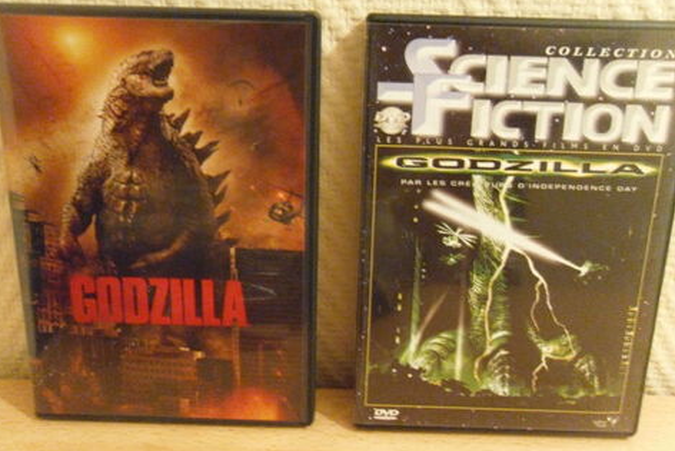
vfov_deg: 36.0
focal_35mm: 37
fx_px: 694
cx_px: 333
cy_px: 219
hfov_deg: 51.9
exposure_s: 1/8
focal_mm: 6.3
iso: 800
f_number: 3.5
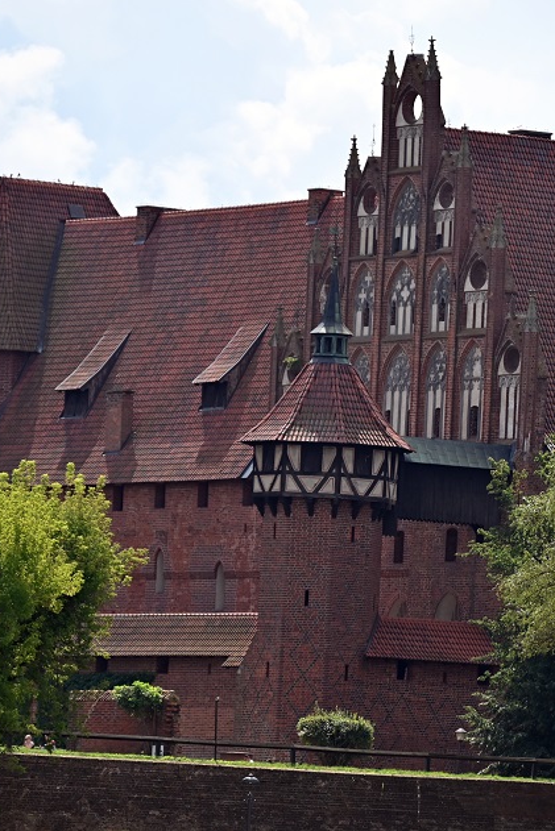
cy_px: 415
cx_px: 353
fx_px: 6956
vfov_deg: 6.8
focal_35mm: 301
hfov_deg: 4.6
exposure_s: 1/1250
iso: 200
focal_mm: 200
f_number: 5.6
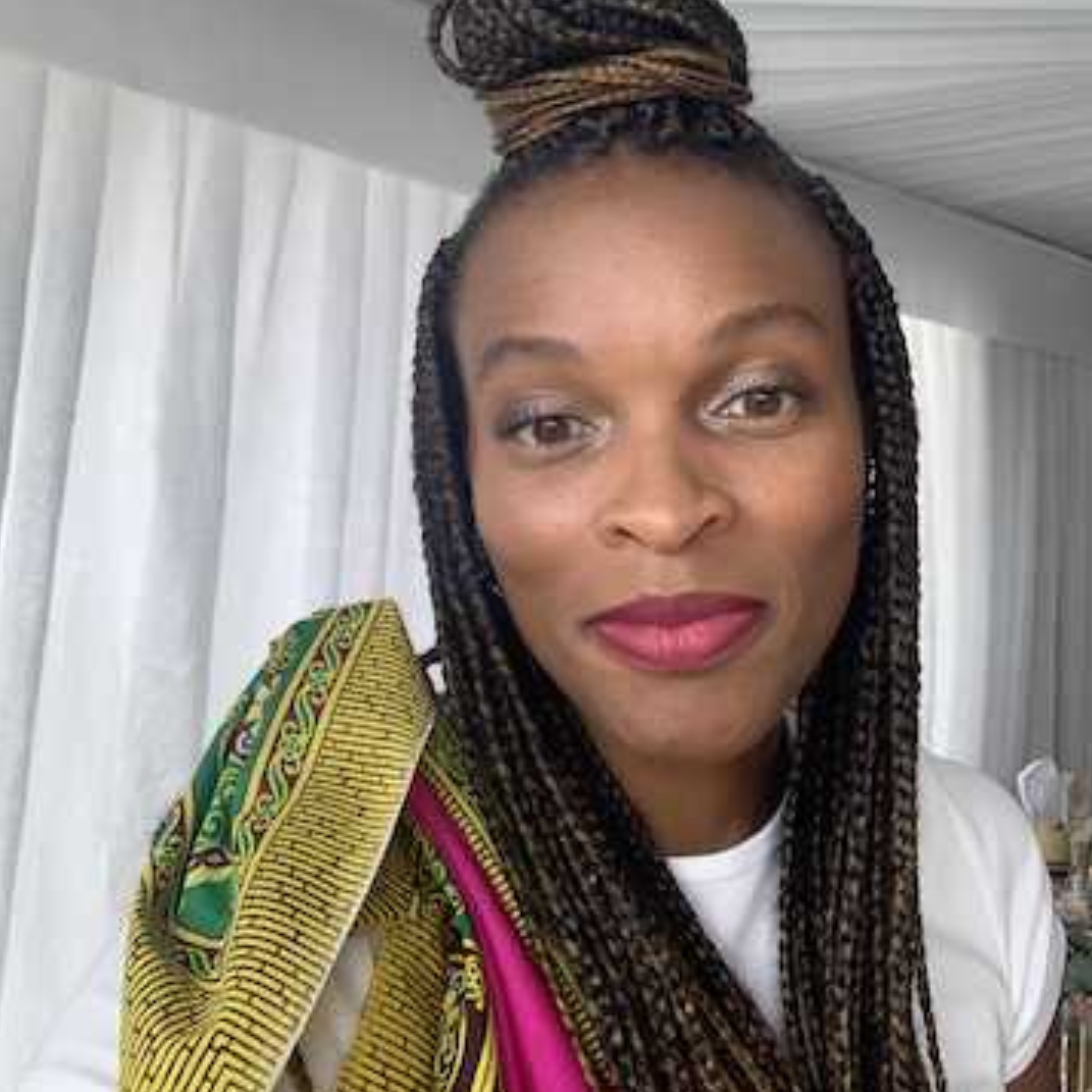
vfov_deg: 43.3
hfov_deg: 43.9
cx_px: 544
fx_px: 1356
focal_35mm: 38
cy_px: 376
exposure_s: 1/121
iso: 50
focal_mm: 2.87
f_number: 2.2
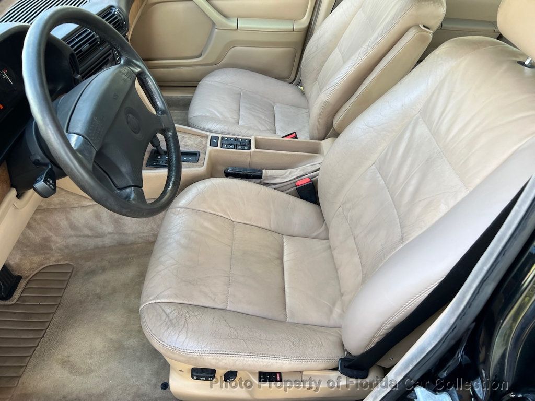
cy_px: 200
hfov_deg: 67.3
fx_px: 402
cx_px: 268
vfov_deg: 53.1
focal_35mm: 26
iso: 50
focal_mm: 5.7
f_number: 1.5
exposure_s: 1/121
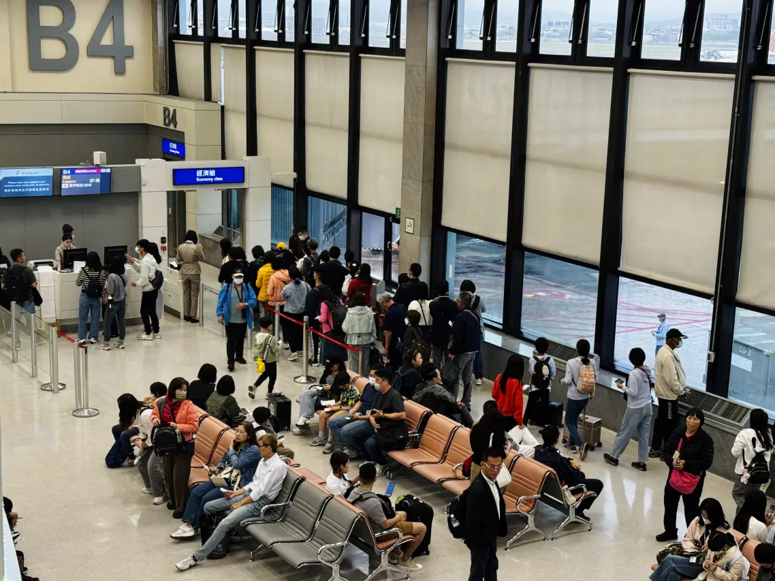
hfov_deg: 35.5
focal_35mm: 54
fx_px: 1209
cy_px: 303
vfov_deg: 27.0
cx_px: 422
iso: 80
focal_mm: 6.76
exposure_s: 1/60
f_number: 1.78
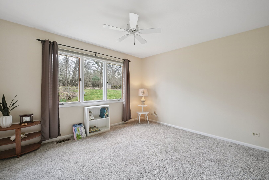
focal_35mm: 14
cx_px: 134
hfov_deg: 104.3
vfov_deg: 81.2
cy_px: 90
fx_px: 105
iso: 400
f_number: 4
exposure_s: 1/60
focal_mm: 14
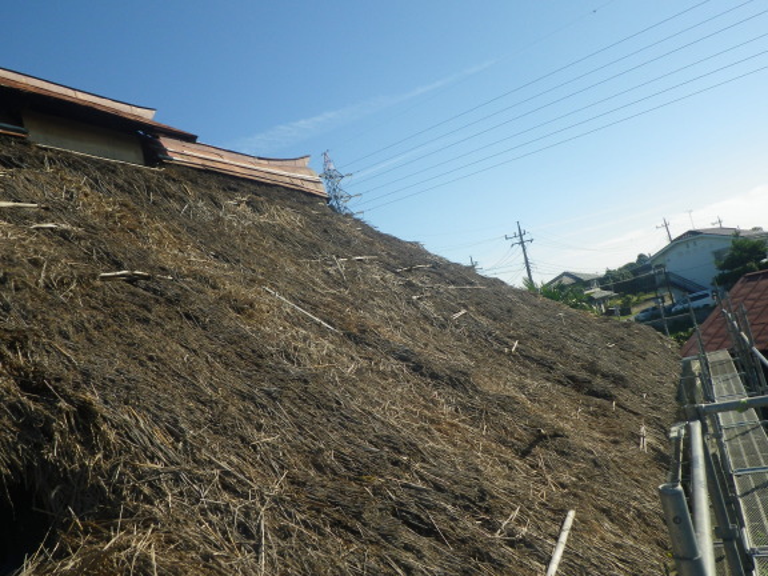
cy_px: 288
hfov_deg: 63.4
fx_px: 621
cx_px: 384
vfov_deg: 49.7
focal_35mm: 28
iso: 80
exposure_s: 1/640
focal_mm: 5
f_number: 4.2
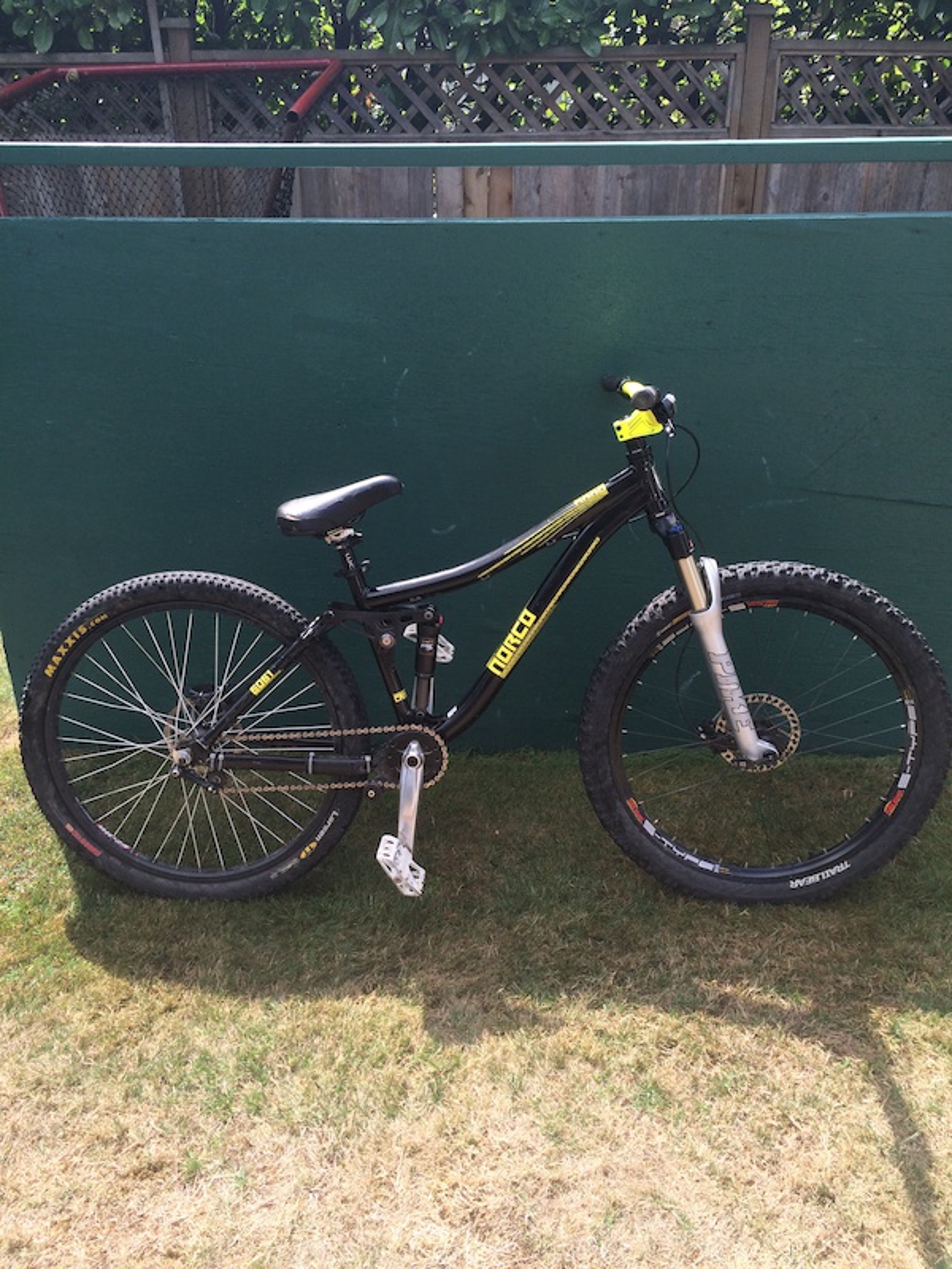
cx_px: 476
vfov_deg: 61.7
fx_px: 1063
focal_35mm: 29
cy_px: 634
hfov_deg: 48.2
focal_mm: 4.15
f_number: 2.2
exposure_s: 1/586
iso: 32
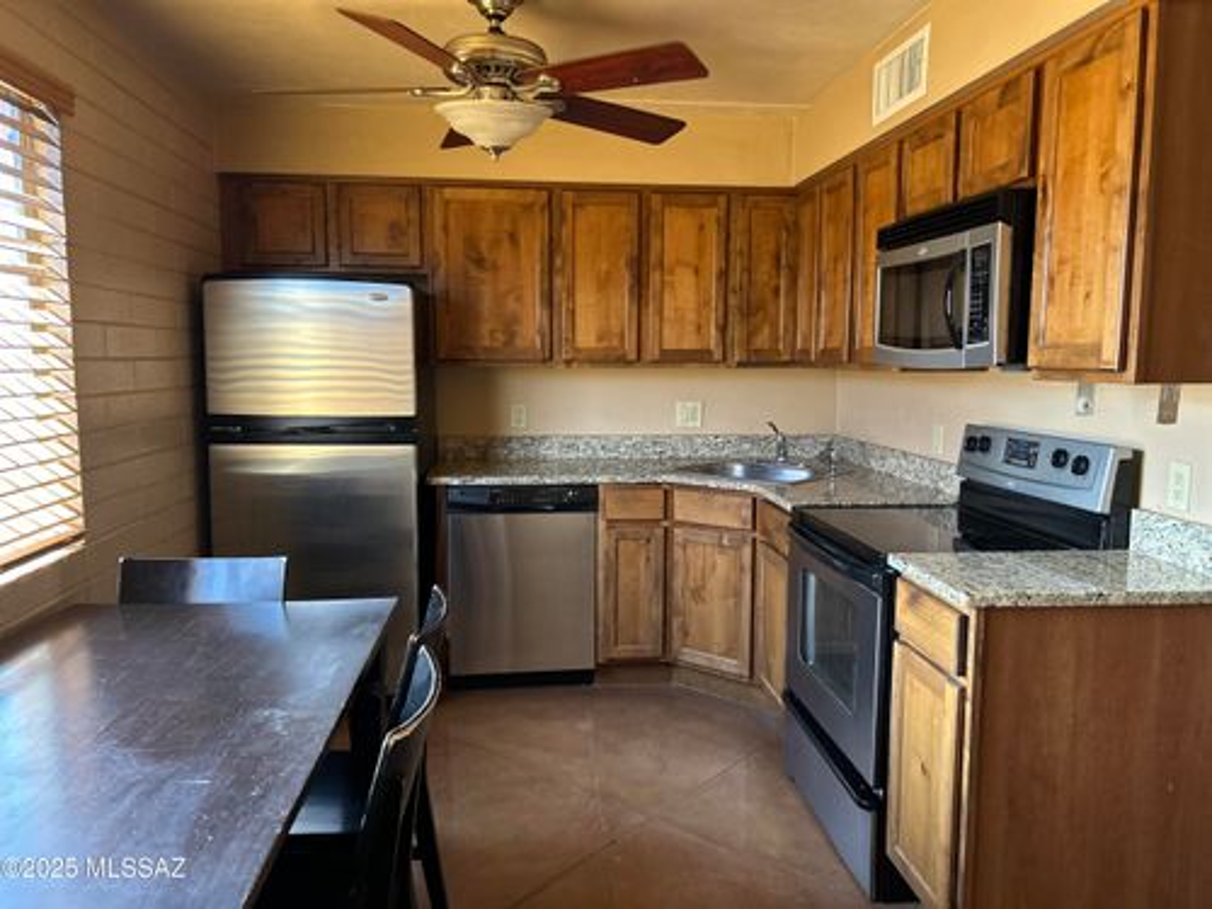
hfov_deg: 67.3
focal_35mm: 26
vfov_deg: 53.1
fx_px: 910
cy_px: 454
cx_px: 606
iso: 320
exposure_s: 1/60
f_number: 1.5
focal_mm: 5.7
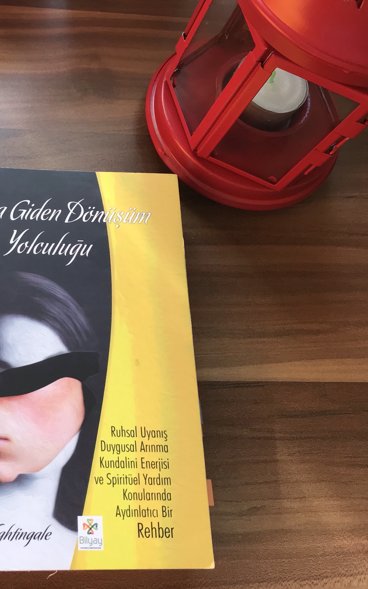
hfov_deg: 30.0
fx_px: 642
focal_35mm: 40
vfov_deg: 49.3
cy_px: 297
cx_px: 10
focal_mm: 3.99
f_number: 1.8
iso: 32
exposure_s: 1/100
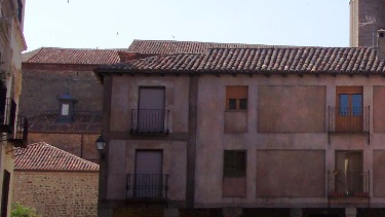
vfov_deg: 14.2
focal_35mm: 85
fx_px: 868
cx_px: 401
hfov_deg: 23.7
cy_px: 86
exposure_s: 1/700
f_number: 4.8
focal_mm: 8
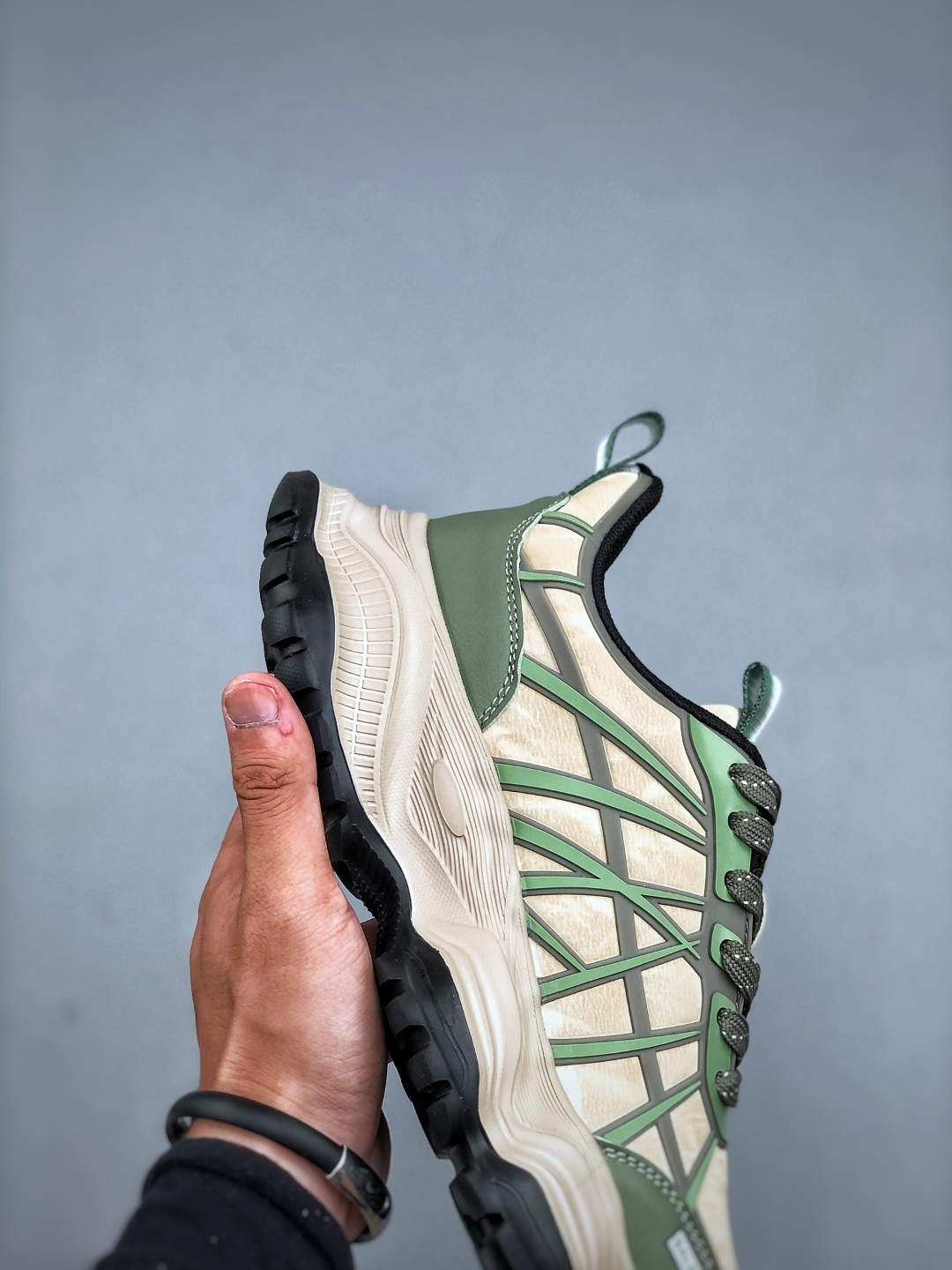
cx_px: 476
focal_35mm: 57
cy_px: 635
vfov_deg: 33.8
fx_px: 2090
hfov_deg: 25.7
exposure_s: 1/50
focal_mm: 6.6
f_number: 2.8
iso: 20
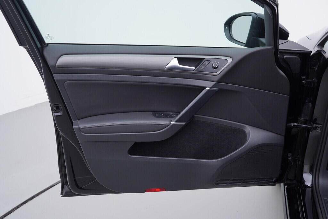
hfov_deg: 53.1
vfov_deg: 36.9
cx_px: 164
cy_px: 110
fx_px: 328
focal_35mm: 36
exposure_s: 1/80
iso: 125
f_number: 2.8
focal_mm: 24
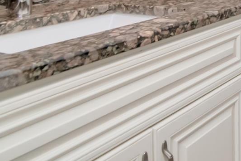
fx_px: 331
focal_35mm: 50
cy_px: -57
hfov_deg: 28.6
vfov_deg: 23.5
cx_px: 347
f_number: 9
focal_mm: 11
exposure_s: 1/200
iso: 1000
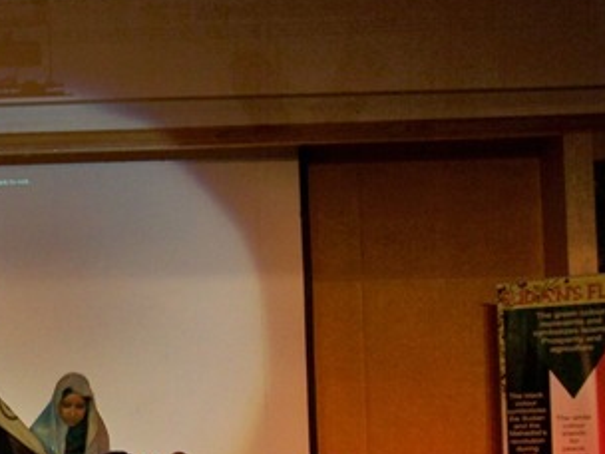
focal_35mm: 97
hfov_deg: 19.5
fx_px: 1695
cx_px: -26
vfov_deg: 15.1
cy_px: 418
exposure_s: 1/30
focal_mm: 9.36
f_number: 3.2
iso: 200
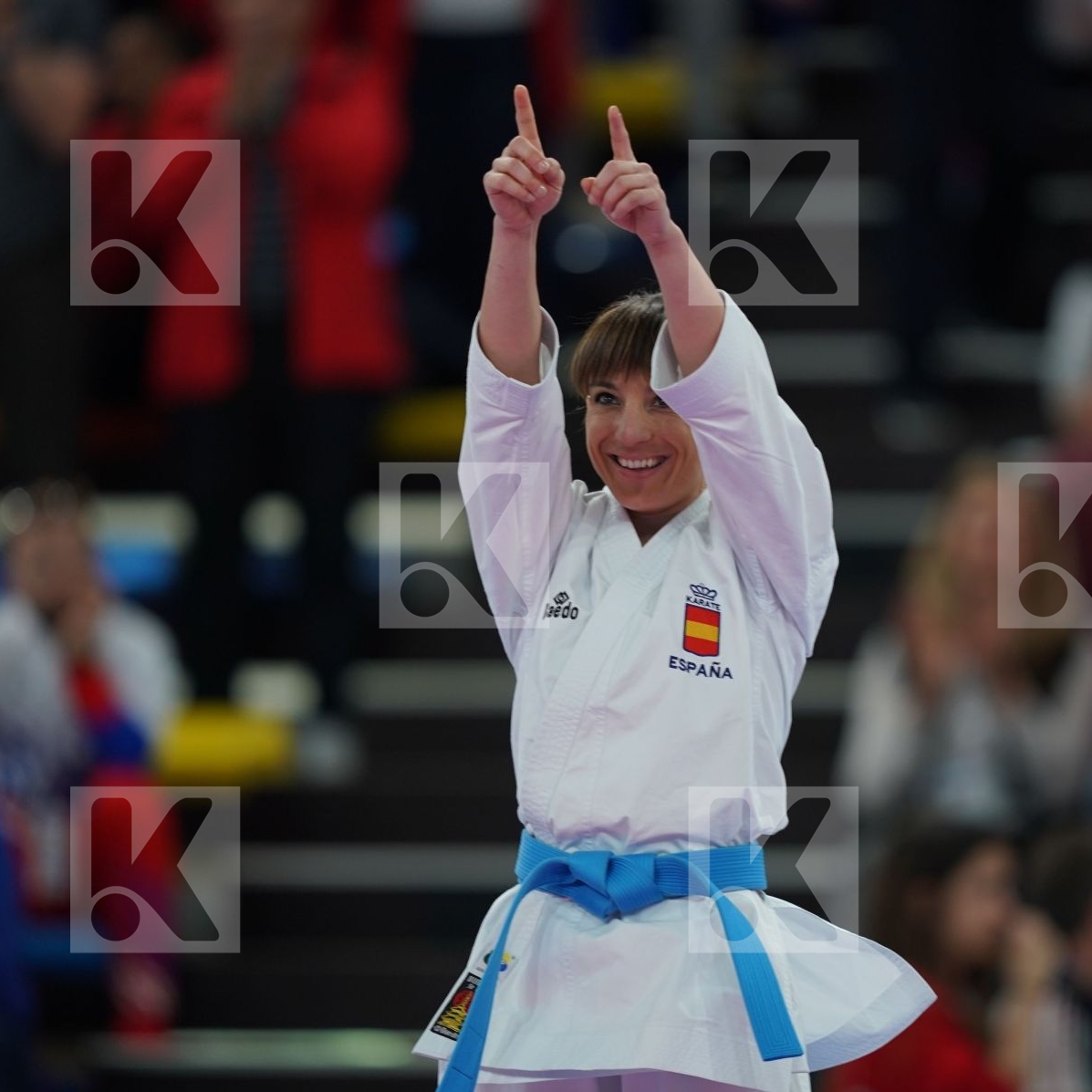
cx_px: 774
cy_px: 546
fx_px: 18238
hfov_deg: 3.4
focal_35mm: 511
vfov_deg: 3.4
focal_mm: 400
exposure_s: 1/320
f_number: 2.8
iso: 640
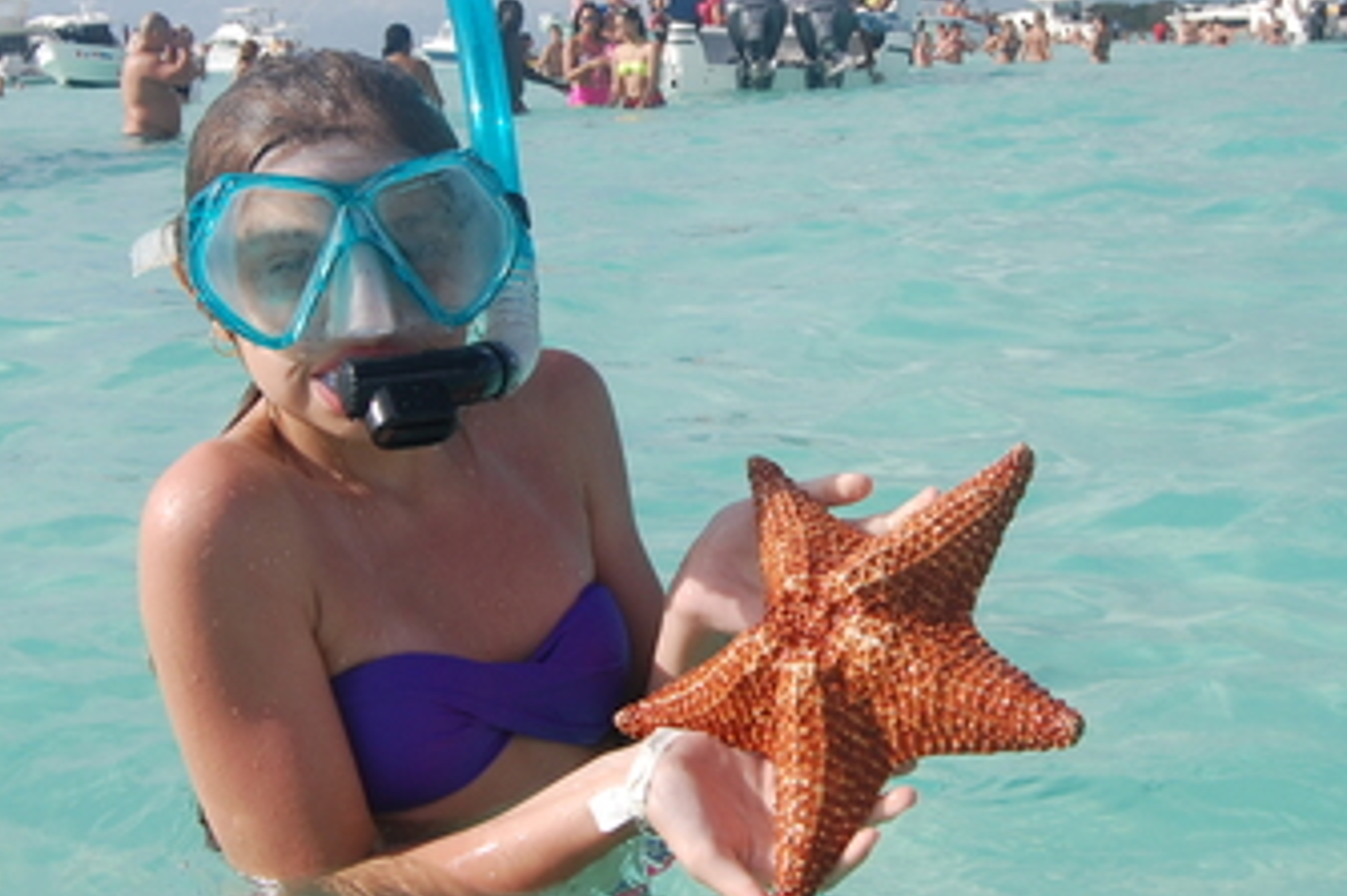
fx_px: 2356
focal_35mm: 63
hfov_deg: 31.9
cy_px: 346
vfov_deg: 21.5
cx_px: 704
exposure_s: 1/400
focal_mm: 22
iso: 200
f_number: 10
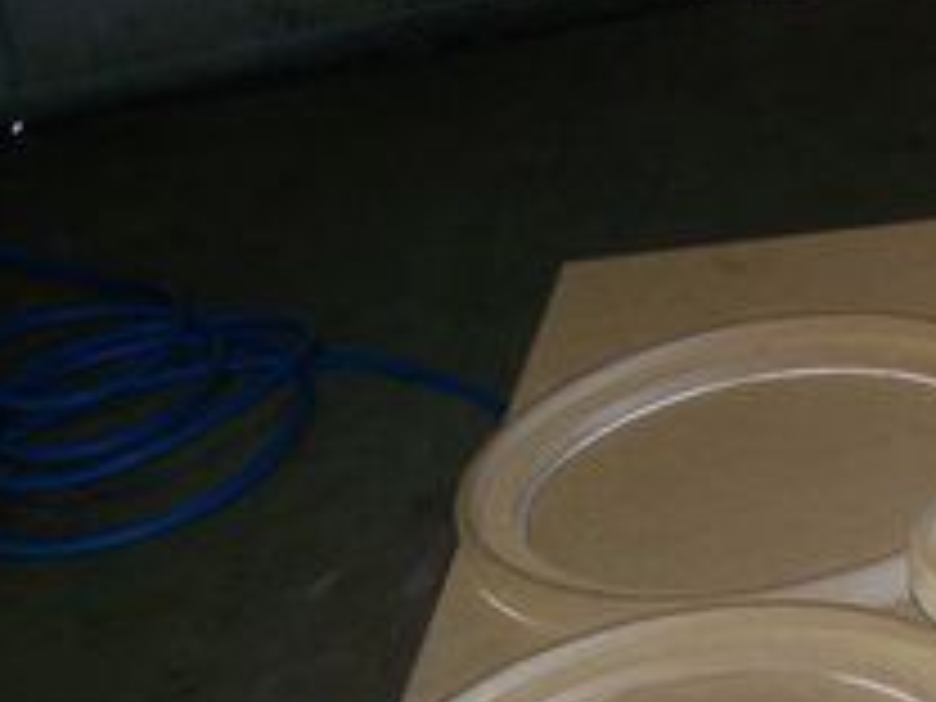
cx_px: 1035
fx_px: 3164
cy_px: 981
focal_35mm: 117
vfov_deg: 12.2
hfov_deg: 16.3
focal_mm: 6.3
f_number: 2.8
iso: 80
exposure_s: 1/60
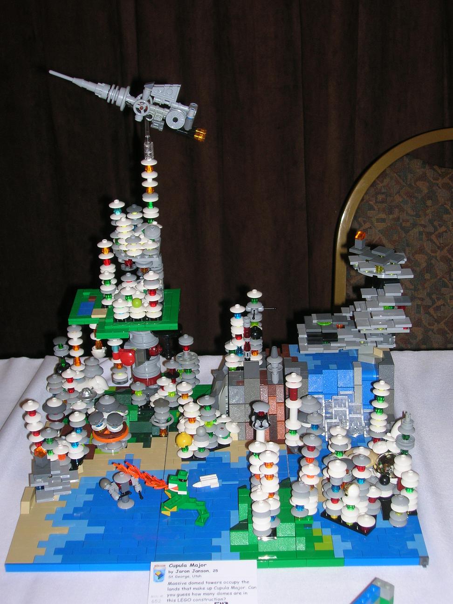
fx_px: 872
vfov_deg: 38.2
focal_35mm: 50
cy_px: 302
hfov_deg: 29.1
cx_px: 226
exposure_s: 1/60.1
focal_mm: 8.4
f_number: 3.3
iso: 50
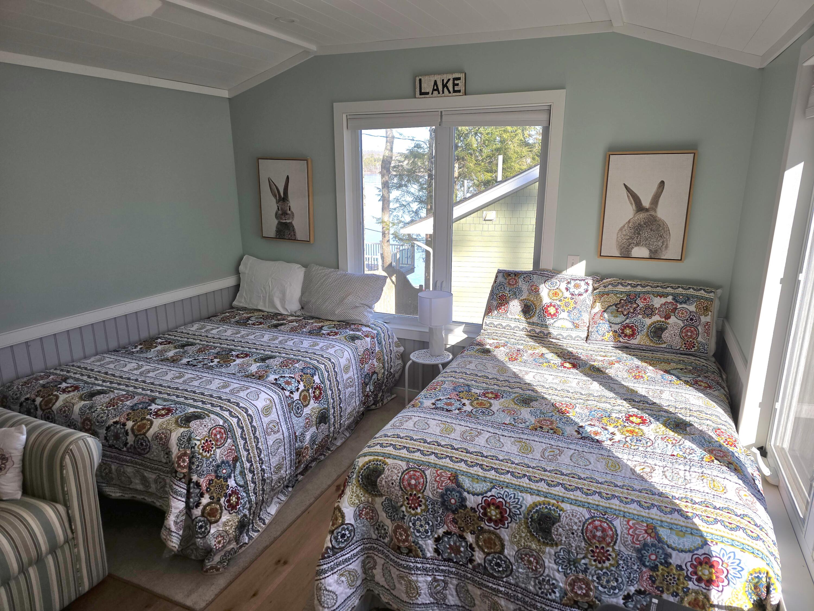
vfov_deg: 58.9
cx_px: 407
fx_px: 541
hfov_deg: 73.9
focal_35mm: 23
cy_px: 306
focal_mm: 6.3
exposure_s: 1/182
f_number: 1.7
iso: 12
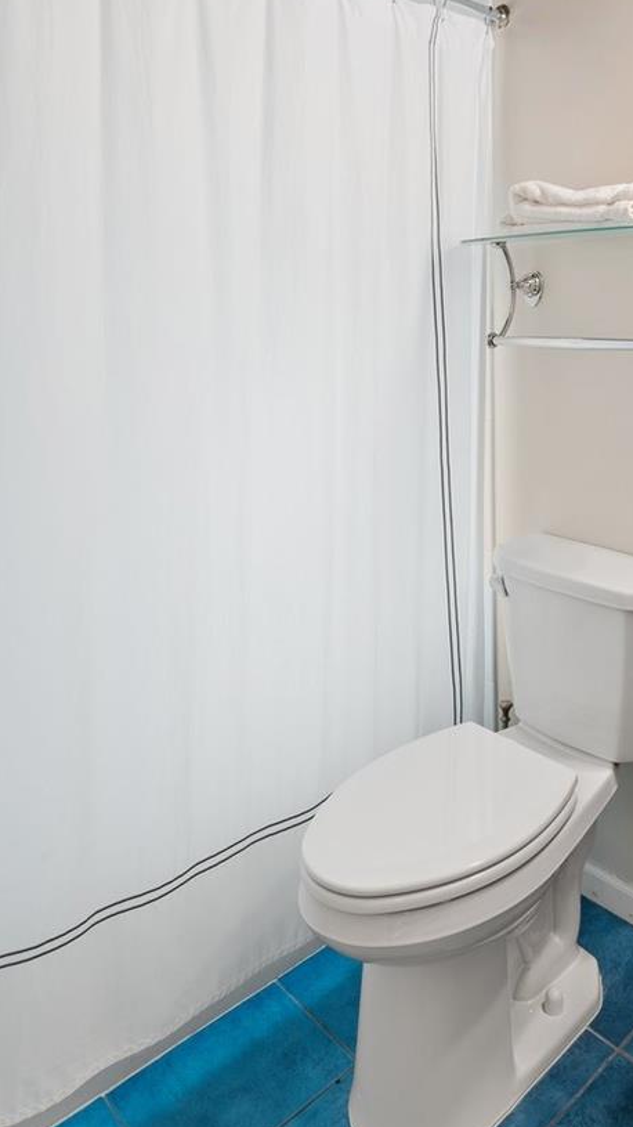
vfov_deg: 65.2
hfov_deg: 40.5
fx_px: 806
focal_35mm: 27
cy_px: 268
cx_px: 533
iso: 250
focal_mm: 14
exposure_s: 2
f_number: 9
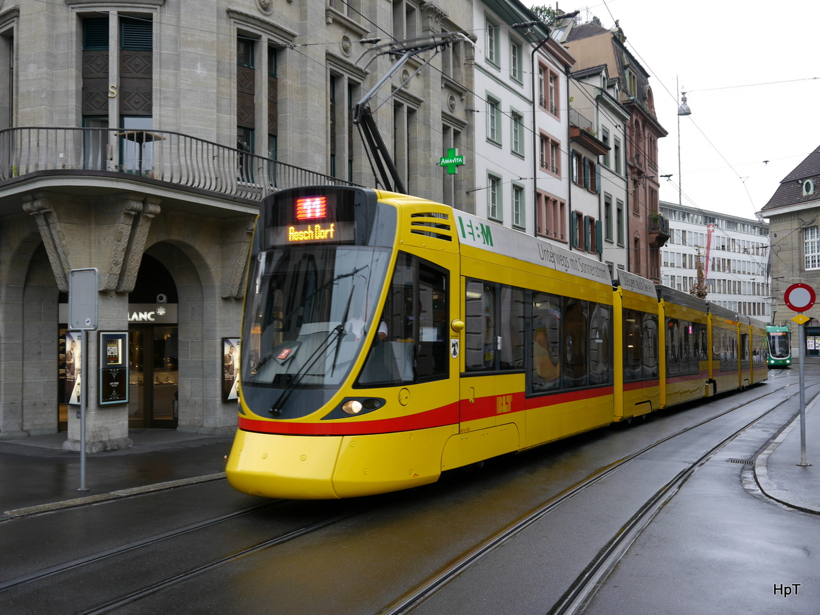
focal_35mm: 36
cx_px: 410
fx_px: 853
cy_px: 308
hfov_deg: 51.4
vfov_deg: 39.7
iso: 160
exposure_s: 1/100
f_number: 4.5
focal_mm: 18
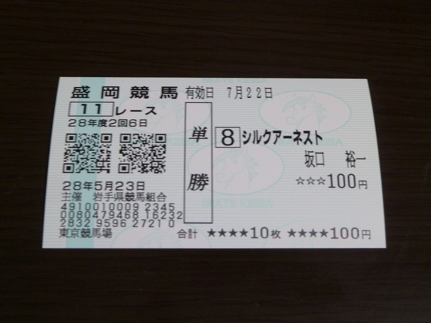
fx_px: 896
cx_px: 216
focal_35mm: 72
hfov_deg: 27.0
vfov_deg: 20.4
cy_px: 162
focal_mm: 11.9
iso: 400
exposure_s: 1/20
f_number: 4.1
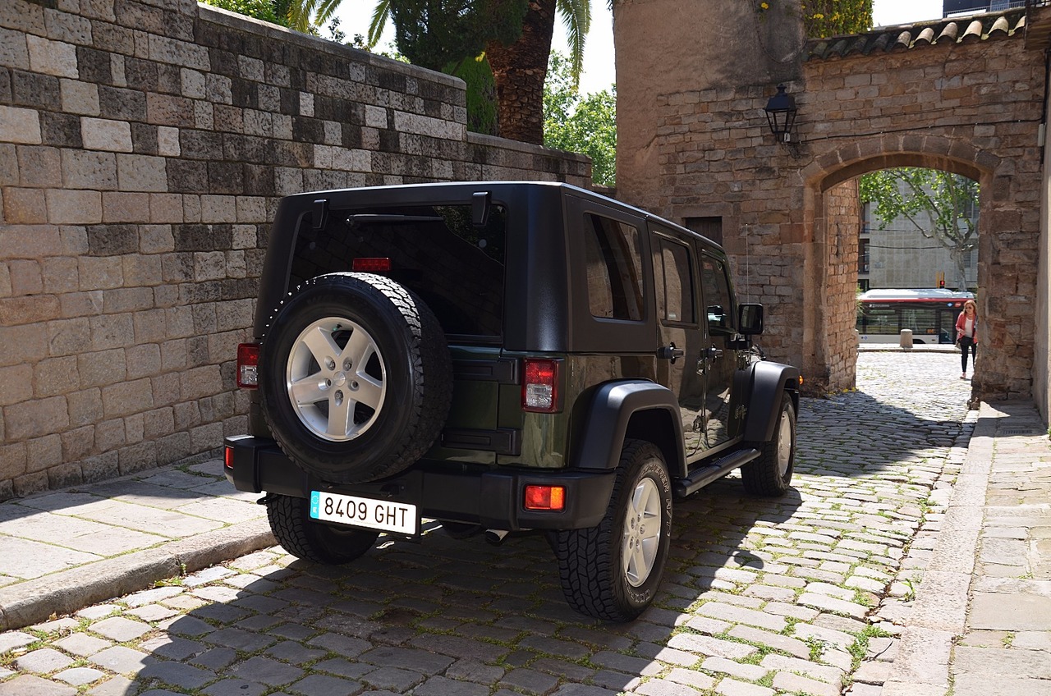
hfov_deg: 59.6
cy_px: 348
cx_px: 526
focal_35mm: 32
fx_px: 918
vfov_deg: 41.5
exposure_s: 1/200
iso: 100
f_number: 5.6
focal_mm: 21
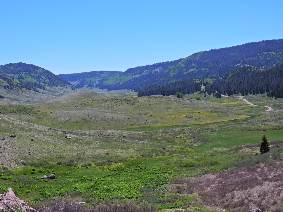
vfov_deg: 29.1
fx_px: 409
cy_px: 106
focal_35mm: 50
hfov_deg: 38.2
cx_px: 142
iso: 100
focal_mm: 8.9
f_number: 3.5
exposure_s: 1/1600
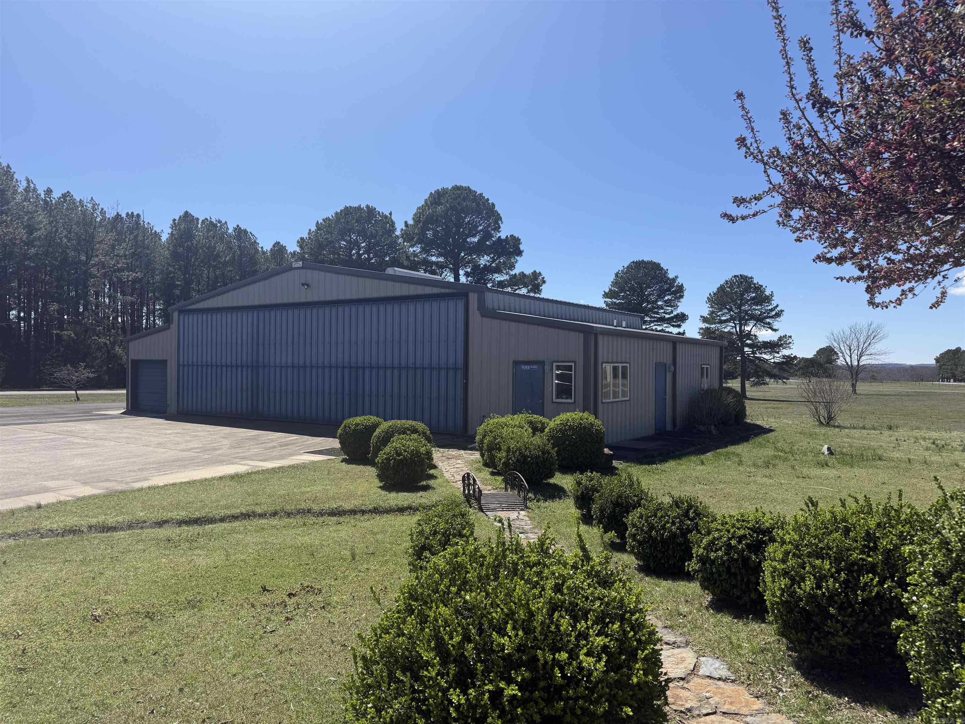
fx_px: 669
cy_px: 362
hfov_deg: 71.6
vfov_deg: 56.8
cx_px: 482
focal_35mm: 24
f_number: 1.78
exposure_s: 1/5714
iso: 80
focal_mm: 6.76
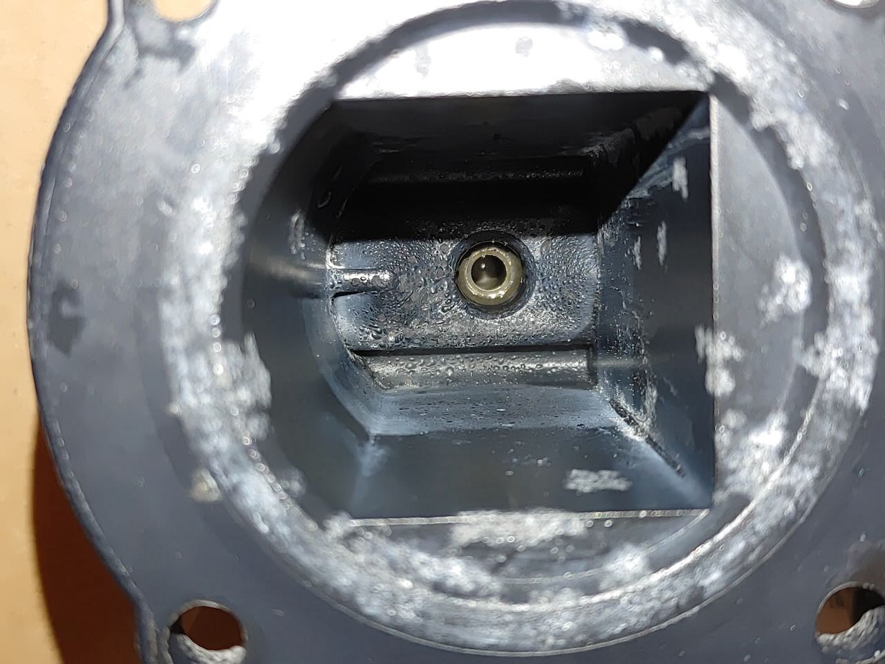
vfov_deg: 28.0
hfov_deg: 36.8
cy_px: 332
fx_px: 1329
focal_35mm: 52
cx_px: 442
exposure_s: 1/40
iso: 50
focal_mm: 5.58
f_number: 1.8
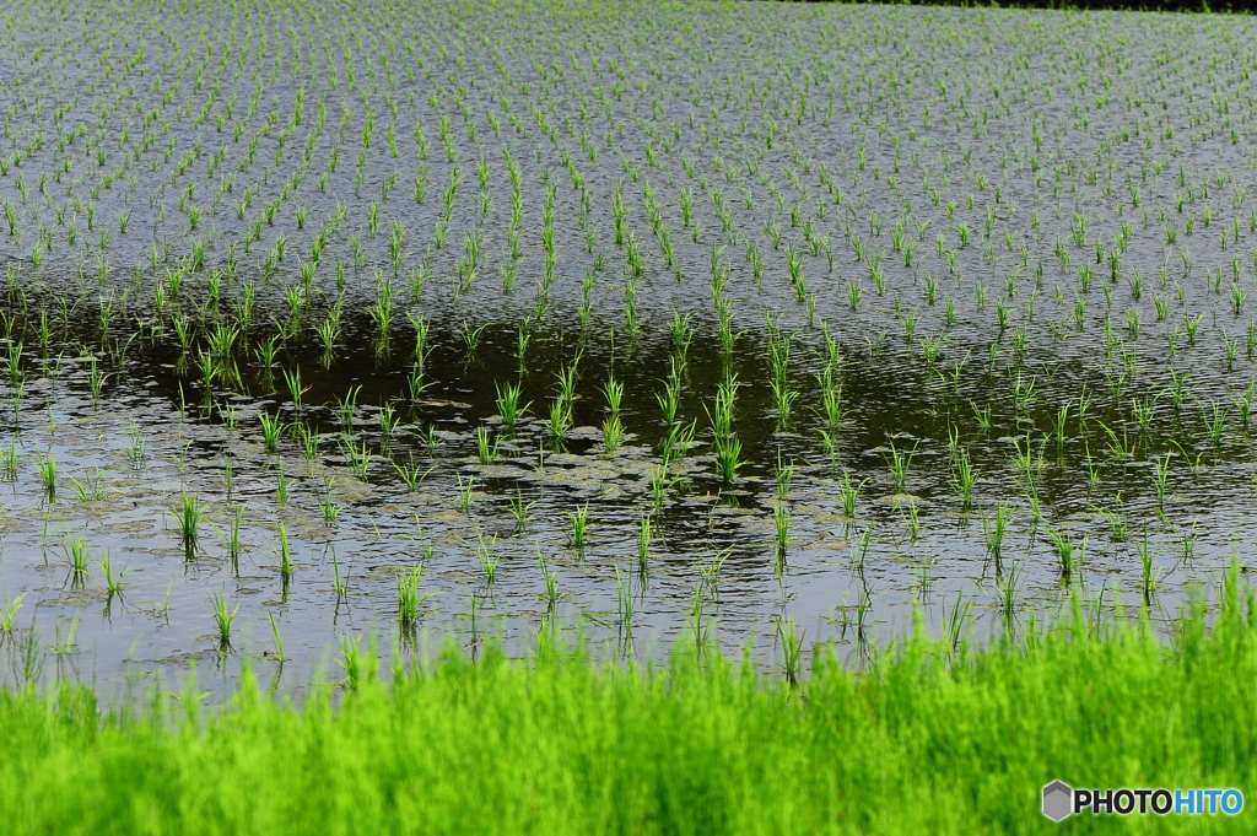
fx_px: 3663
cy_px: 418
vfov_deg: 13.0
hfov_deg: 19.5
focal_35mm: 105
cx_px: 628
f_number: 13
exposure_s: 1/1250
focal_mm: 105
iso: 1000
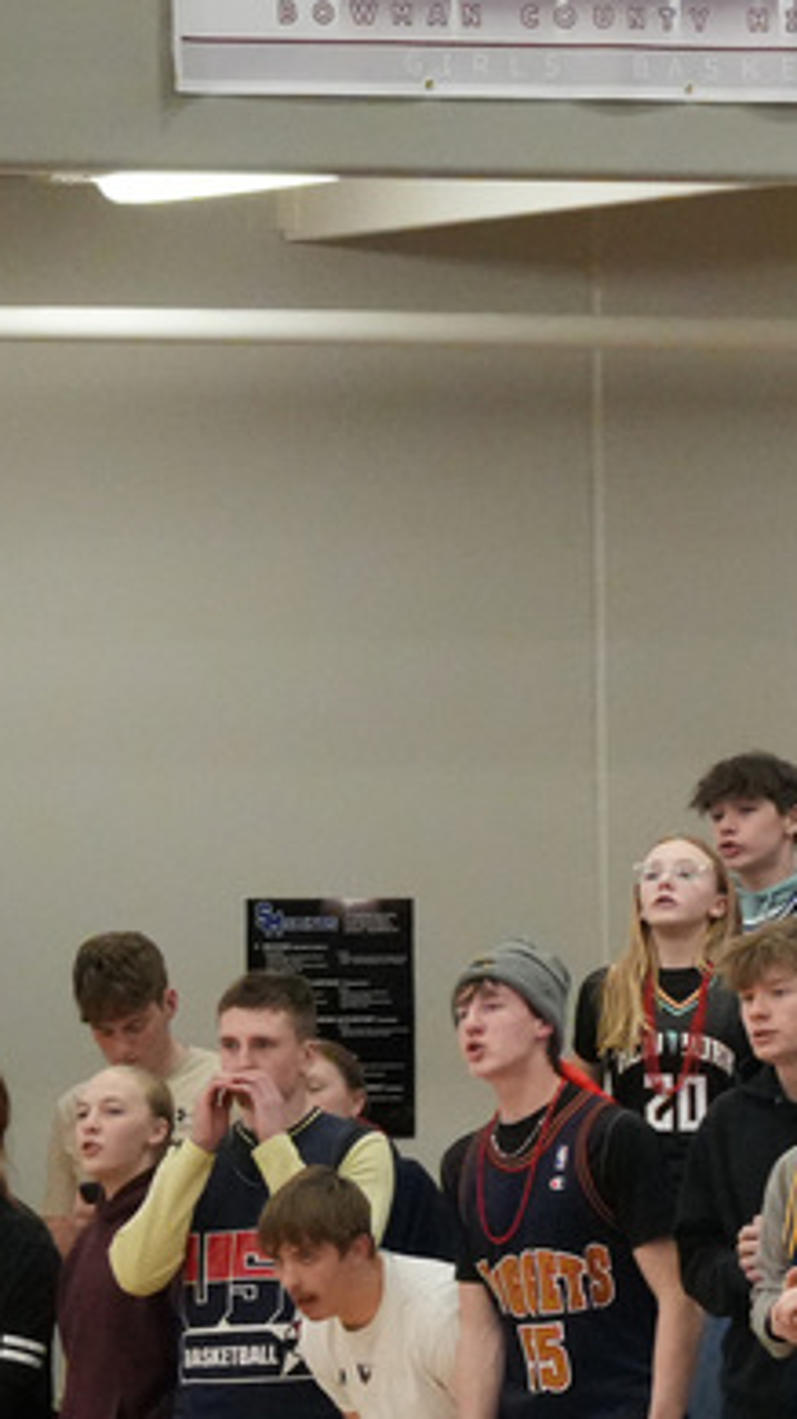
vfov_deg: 4.7
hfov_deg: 2.6
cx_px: 1619
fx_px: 17380
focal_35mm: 462
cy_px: 748
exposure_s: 1/500
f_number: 5
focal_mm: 112
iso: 6400
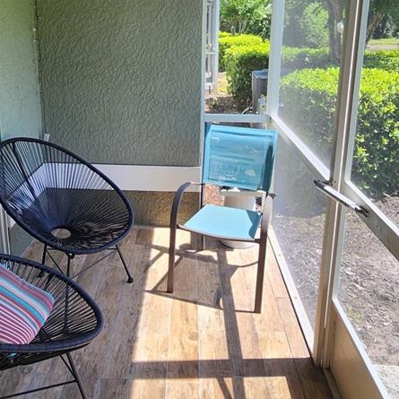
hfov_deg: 52.5
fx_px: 404
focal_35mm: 31
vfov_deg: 51.7
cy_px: 138
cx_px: 181
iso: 32
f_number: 2.2
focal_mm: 1.74
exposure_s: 1/165
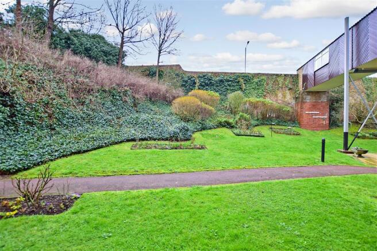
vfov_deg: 77.3
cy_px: 126
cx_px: 188
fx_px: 157
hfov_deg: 100.4
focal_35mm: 15
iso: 200
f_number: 5
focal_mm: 10
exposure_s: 1/100
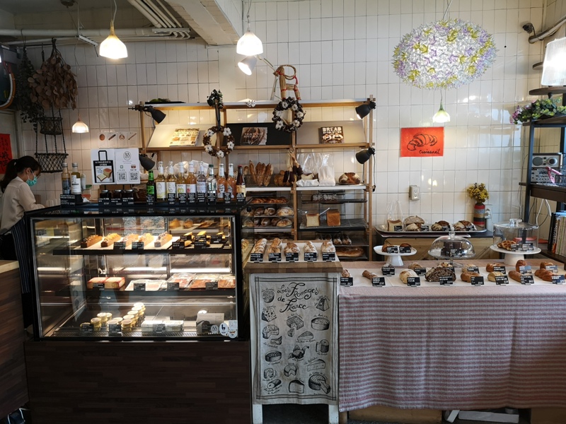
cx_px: 283
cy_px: 212
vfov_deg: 51.4
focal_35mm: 27
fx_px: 441
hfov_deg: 65.3
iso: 160
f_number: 1.8
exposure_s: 1/60
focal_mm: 3.95
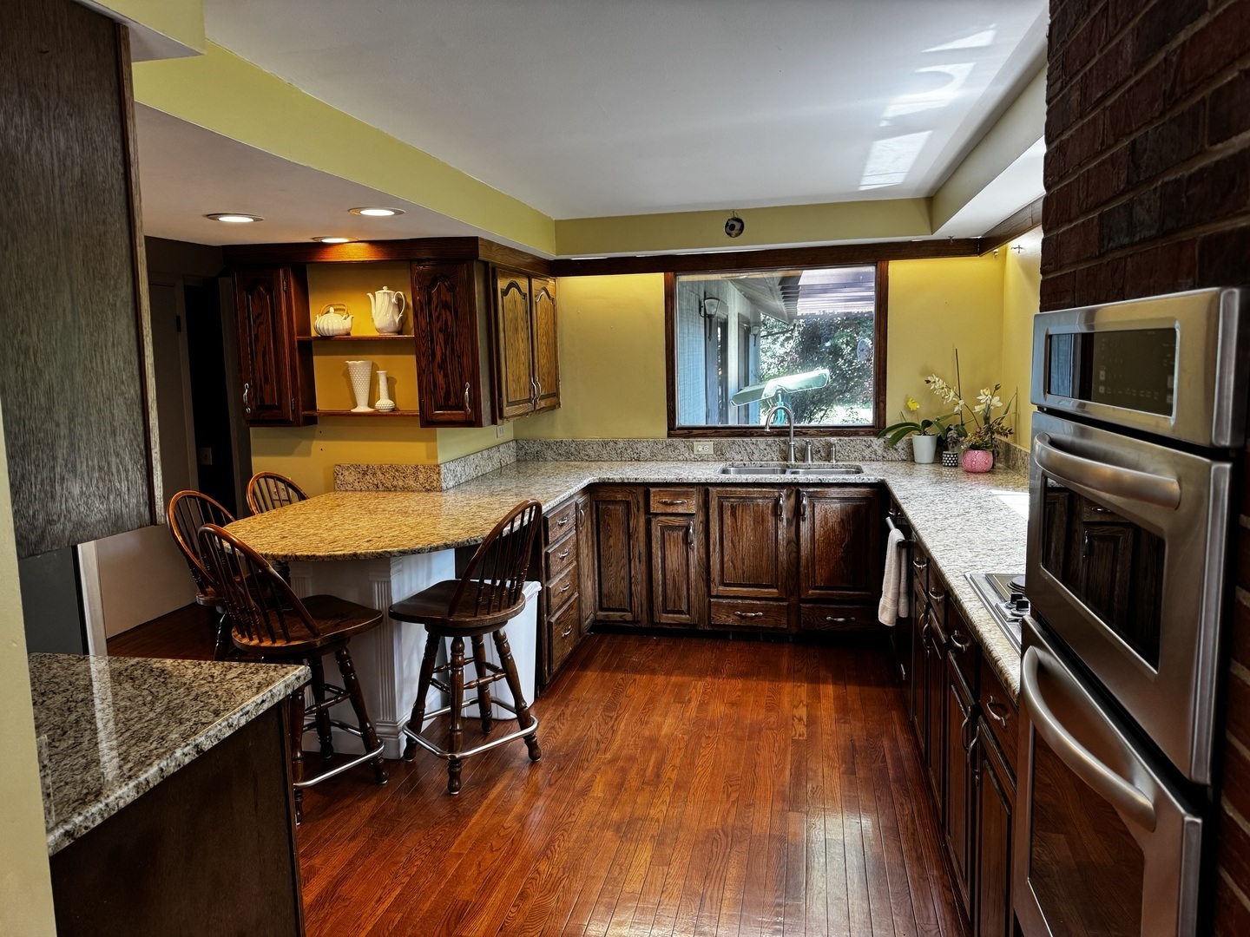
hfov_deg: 71.6
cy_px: 468
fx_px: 867
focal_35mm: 24
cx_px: 625
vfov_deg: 56.8
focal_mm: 6.76
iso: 160
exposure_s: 1/120
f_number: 1.78
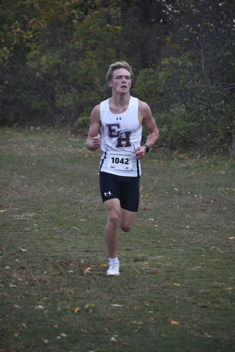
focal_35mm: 292
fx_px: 2859
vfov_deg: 7.1
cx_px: 118
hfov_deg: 4.7
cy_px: 176
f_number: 5.3
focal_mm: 195
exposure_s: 1/640
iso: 400
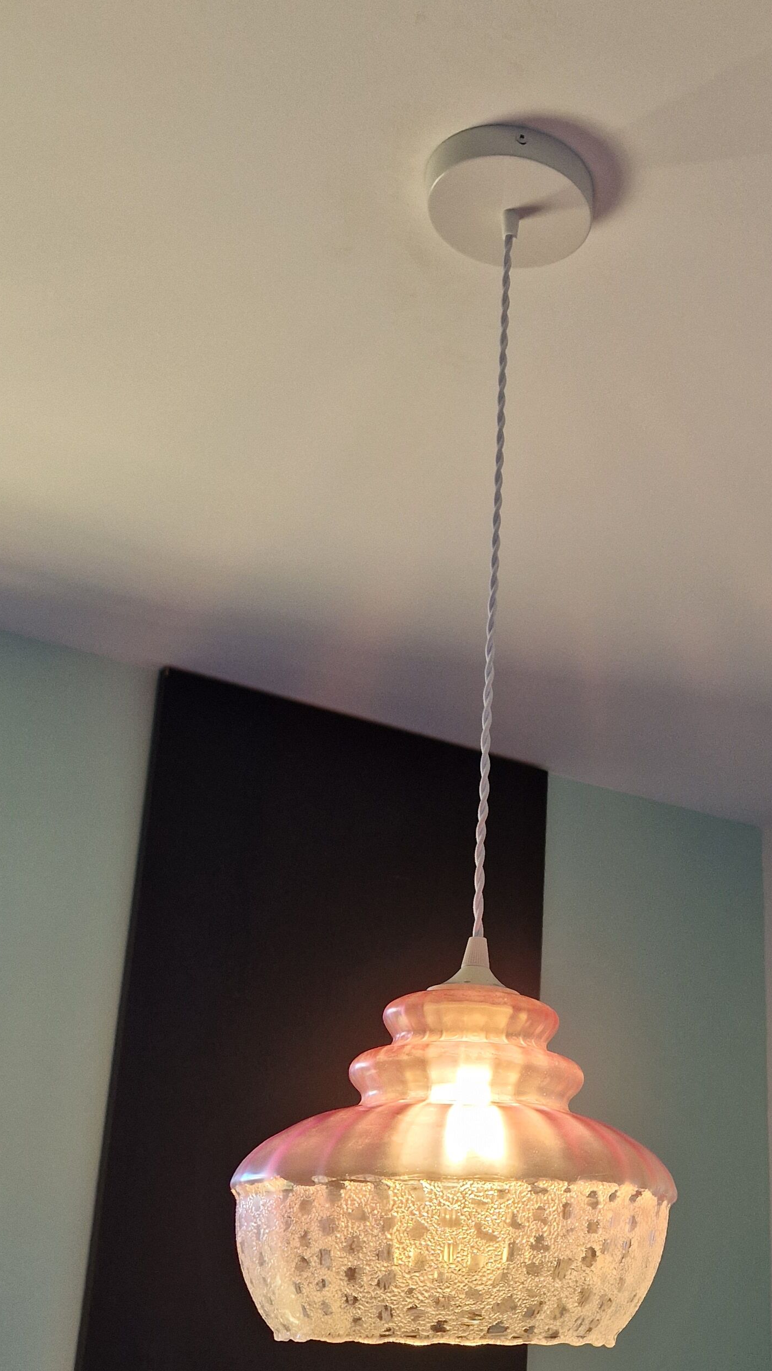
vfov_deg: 49.9
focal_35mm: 40
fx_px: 1455
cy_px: 863
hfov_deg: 28.2
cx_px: 736
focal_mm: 5.4
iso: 160
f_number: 1.8
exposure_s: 1/180
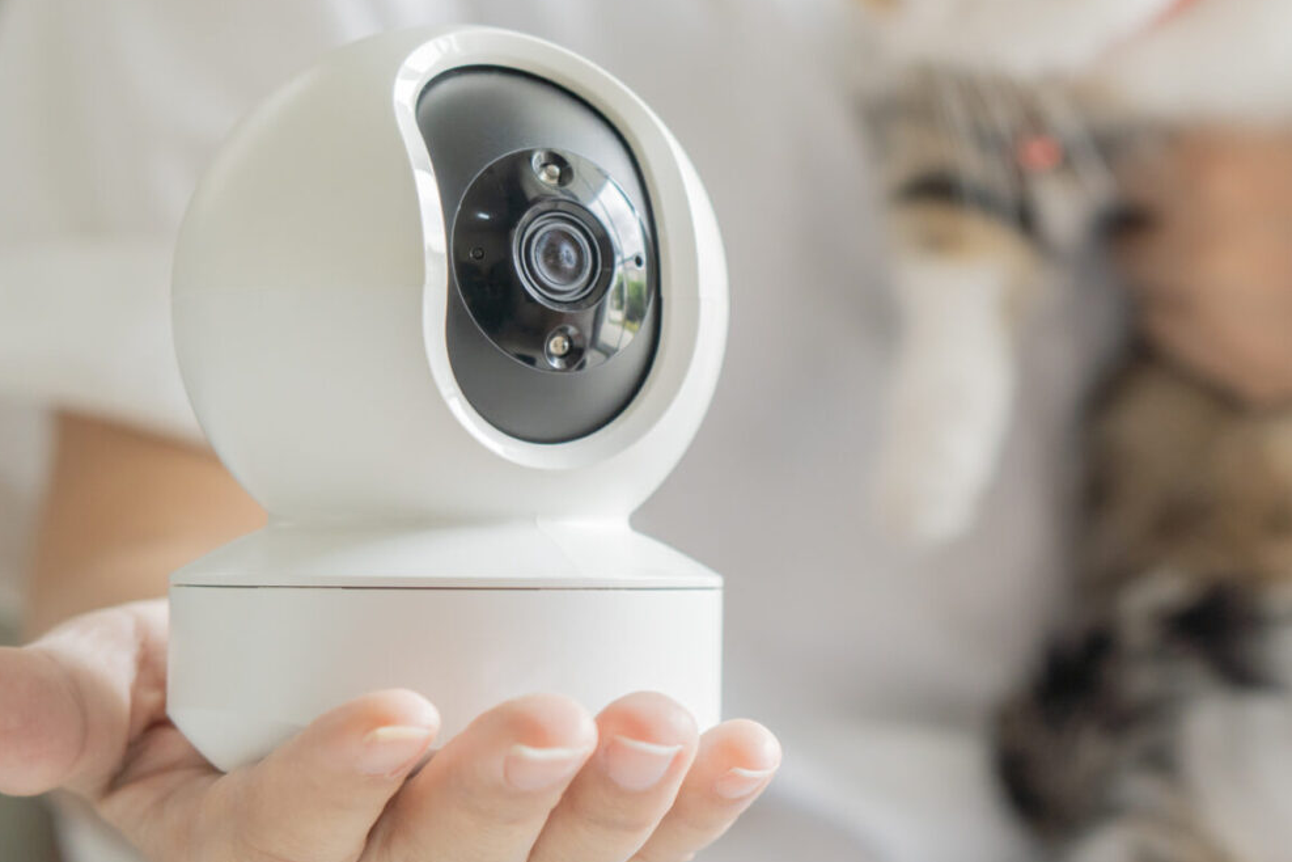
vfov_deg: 12.3
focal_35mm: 111
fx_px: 3977
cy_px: 310
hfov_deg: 18.4
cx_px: 878
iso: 250
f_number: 3.2
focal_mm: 45
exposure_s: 1/125
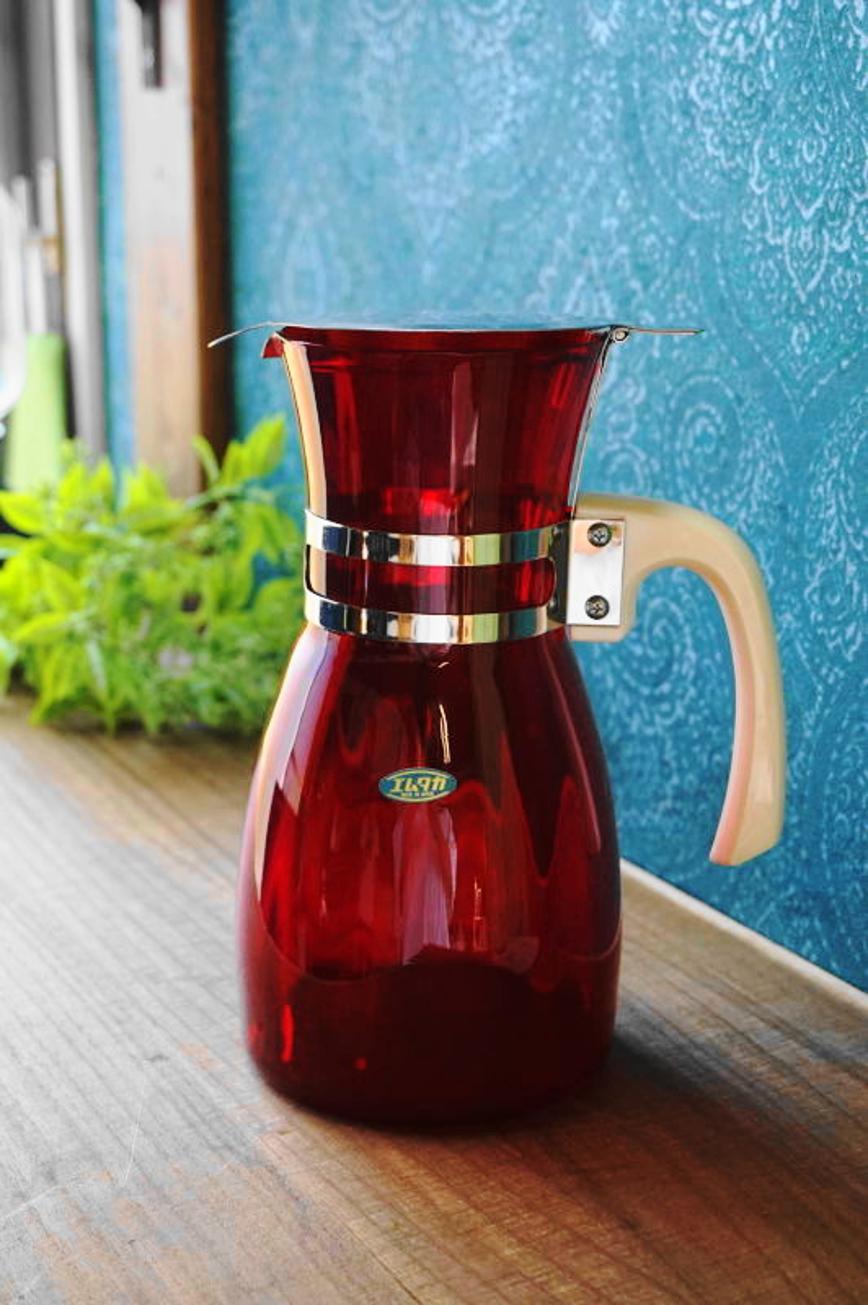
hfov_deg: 24.4
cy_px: 652
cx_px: 434
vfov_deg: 36.0
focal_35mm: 56
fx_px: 2011
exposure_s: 1/160
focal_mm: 37
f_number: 5.6
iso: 800
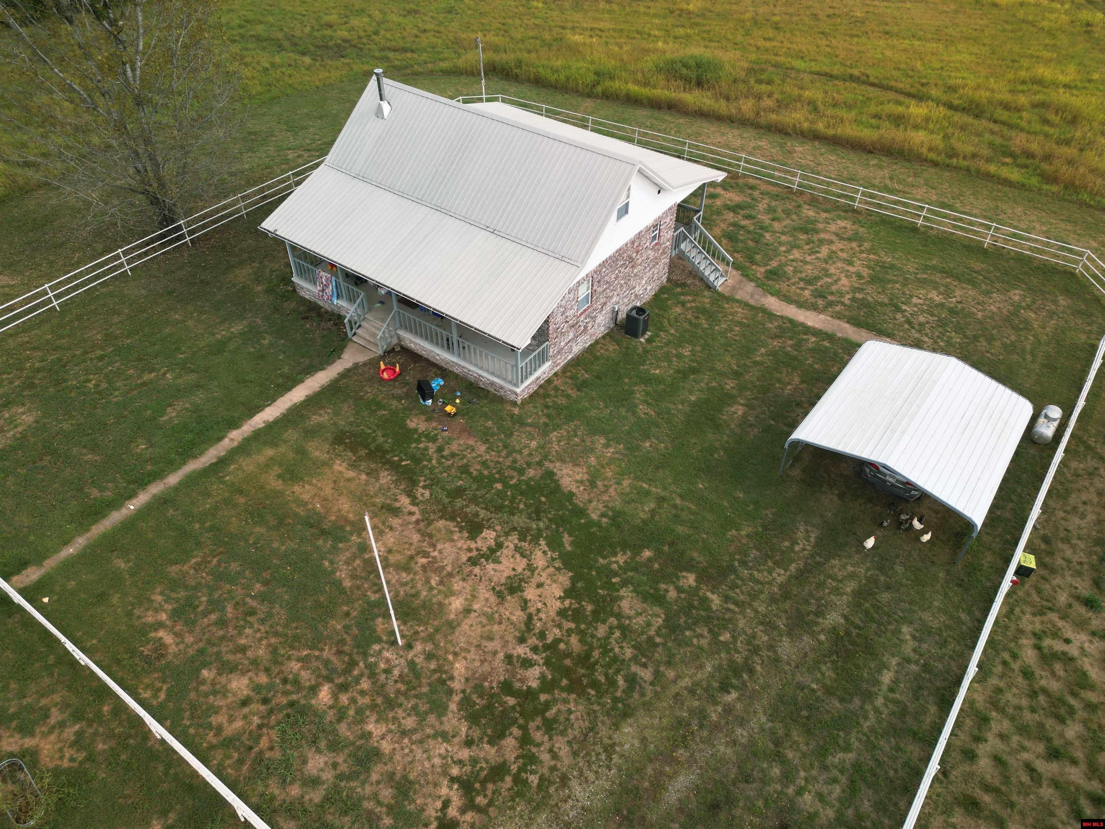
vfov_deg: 56.8
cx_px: 552
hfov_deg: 71.6
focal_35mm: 24
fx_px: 766
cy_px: 414
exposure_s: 1/667
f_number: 1.7
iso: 110
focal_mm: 6.72
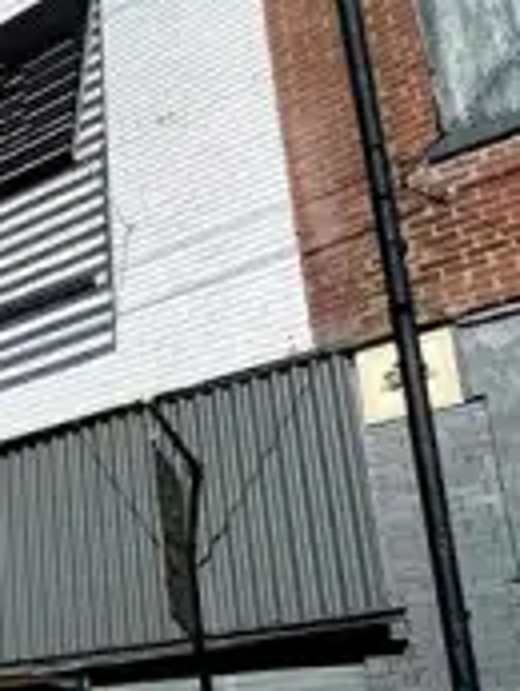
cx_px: -100
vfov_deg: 43.0
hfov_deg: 30.6
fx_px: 800
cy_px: 617
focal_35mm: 40
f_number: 1.8
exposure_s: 1/2950
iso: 32
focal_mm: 1.57
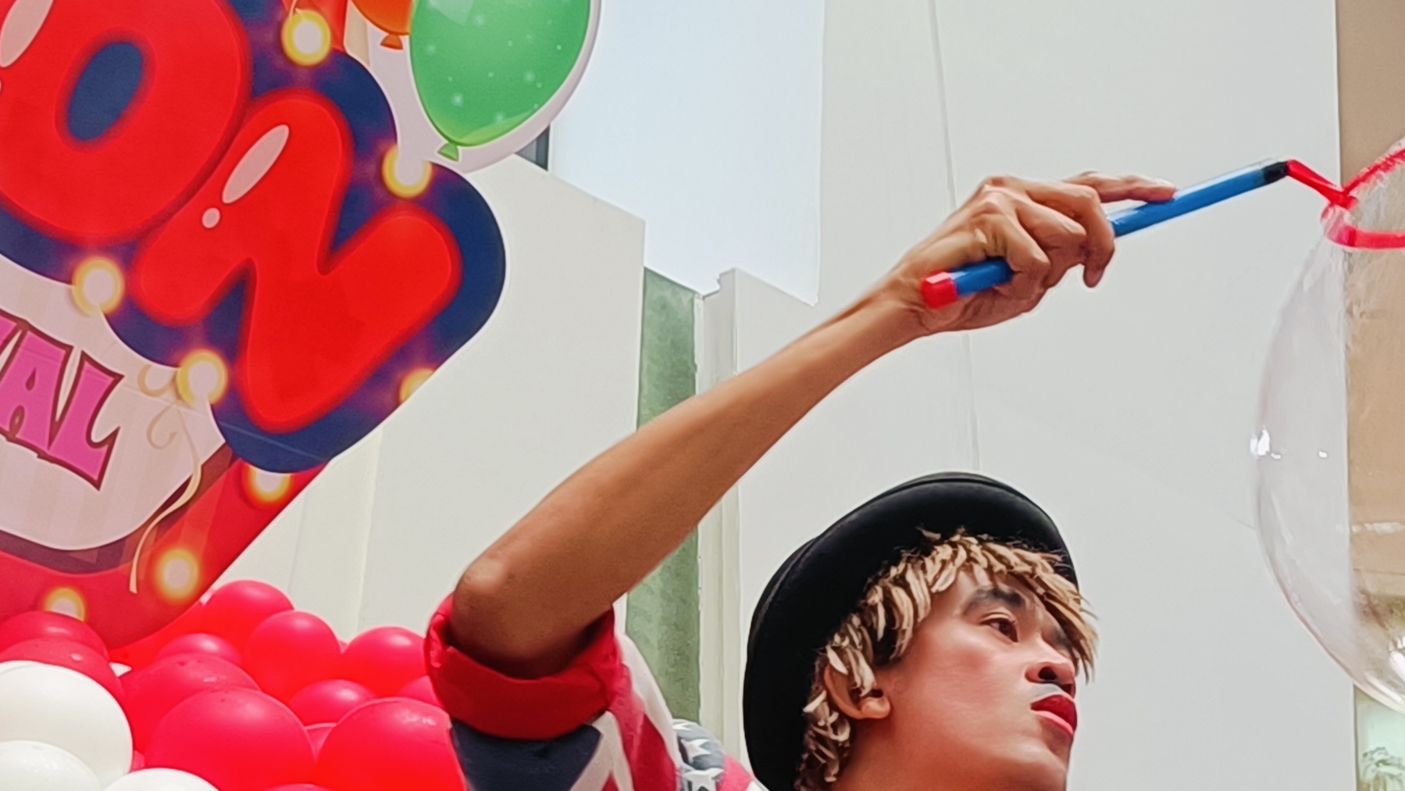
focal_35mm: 112
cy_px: 672
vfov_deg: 10.8
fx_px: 4173
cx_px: 1075
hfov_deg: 19.0
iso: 212
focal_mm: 4.7
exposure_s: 1/50
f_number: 1.7
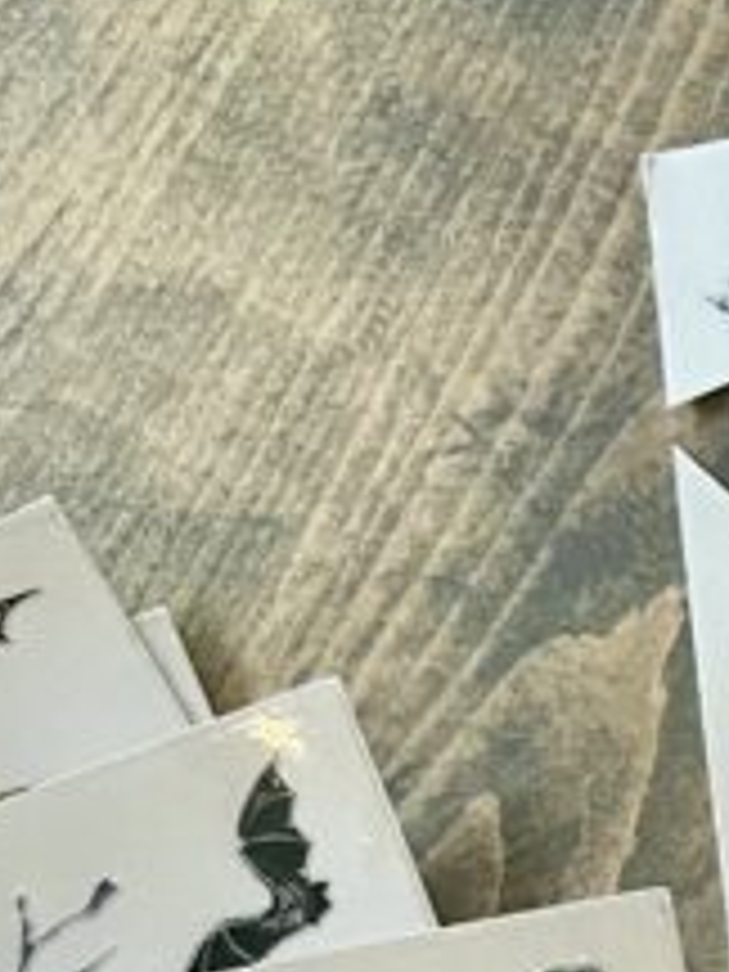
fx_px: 3454
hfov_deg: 10.6
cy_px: 1809
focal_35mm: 123
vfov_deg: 14.0
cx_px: 1629
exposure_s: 1/60
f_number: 1.5
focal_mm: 5.7
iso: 200
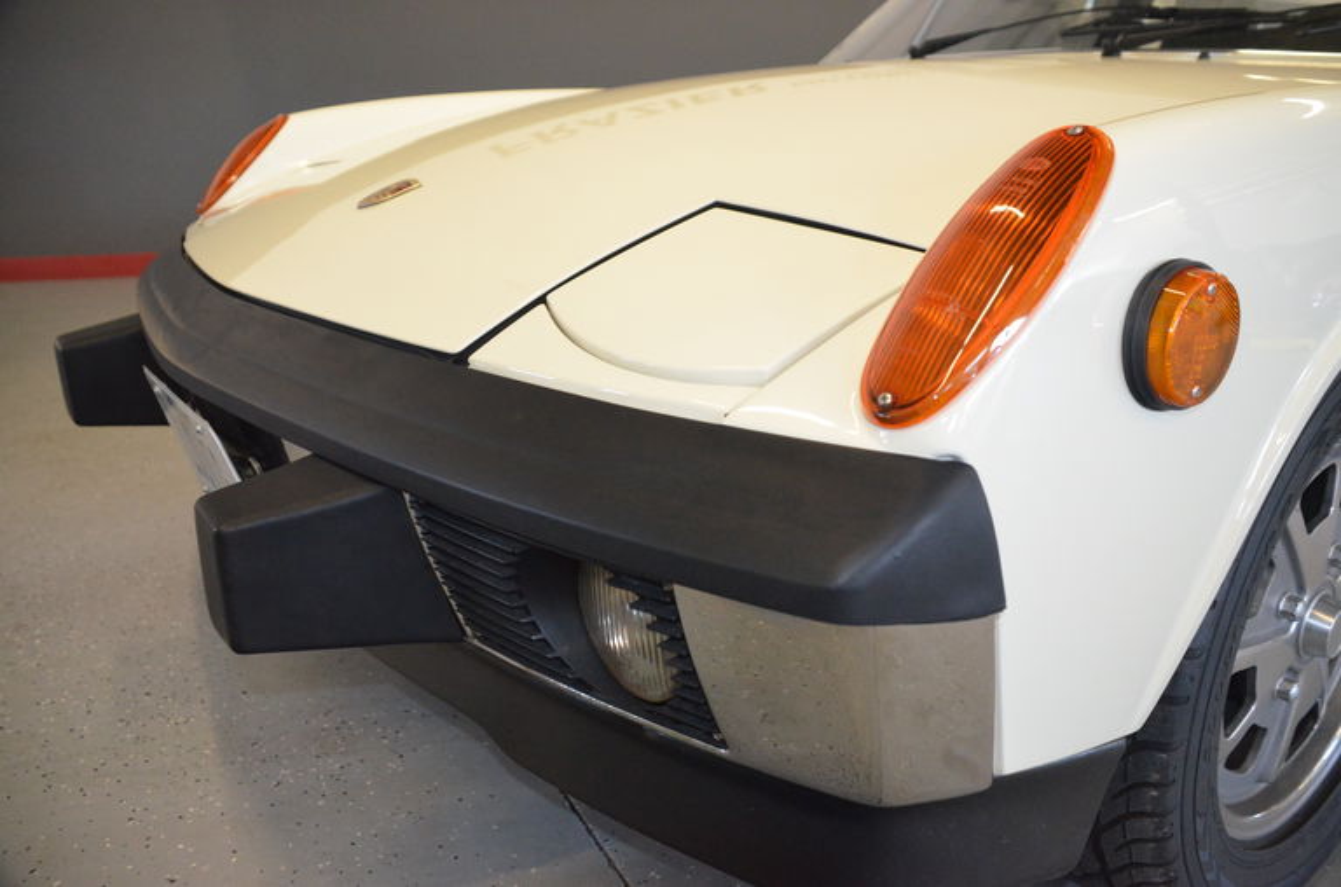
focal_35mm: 30
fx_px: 1115
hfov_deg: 62.1
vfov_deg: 43.4
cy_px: 444
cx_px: 670
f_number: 3.5
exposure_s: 1/60
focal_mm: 20
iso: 3200
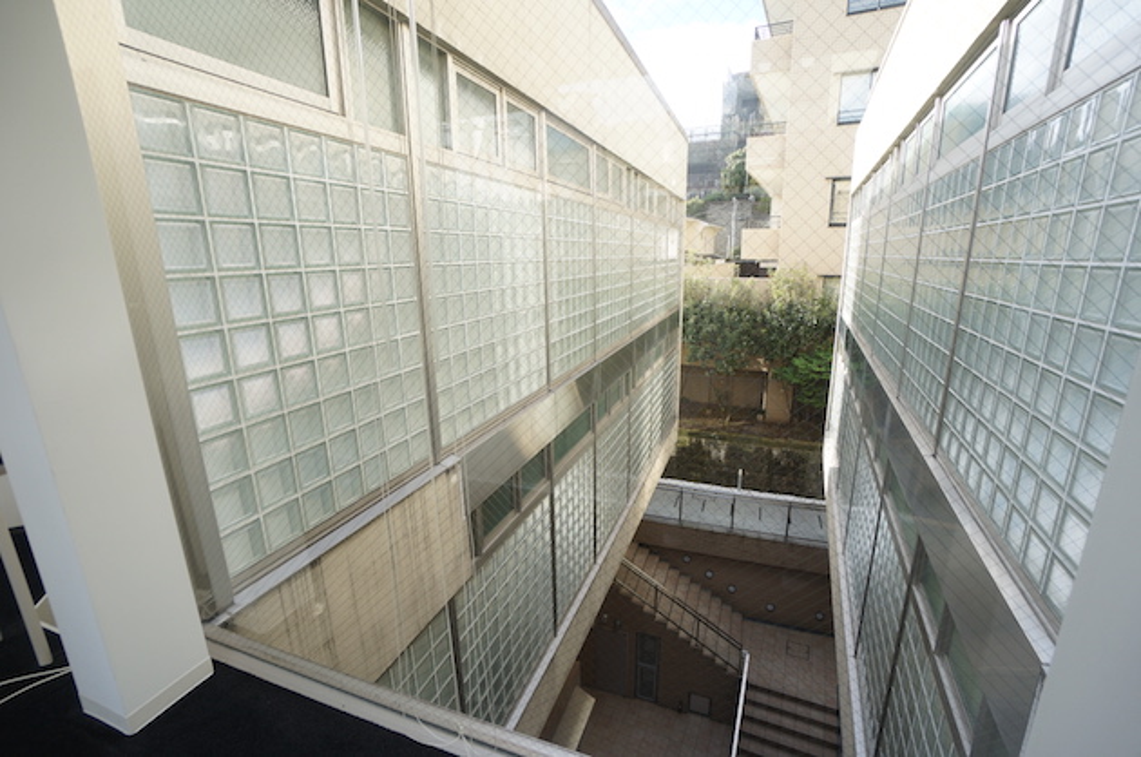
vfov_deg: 77.1
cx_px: 570
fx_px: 475
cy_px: 378
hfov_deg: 100.5
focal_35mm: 15
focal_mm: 10
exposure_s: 1/80
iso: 100
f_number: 5
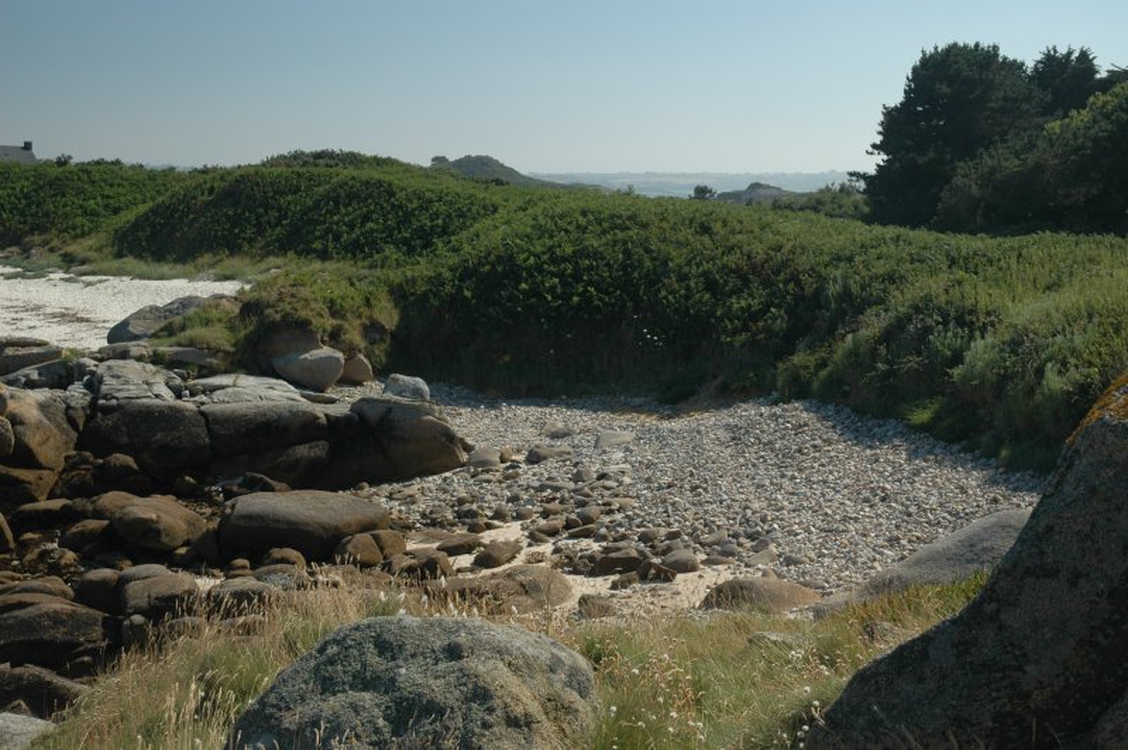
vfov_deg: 25.7
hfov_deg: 37.9
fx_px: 1644
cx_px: 564
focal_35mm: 52
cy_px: 375
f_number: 7.1
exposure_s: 1/160
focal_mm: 35
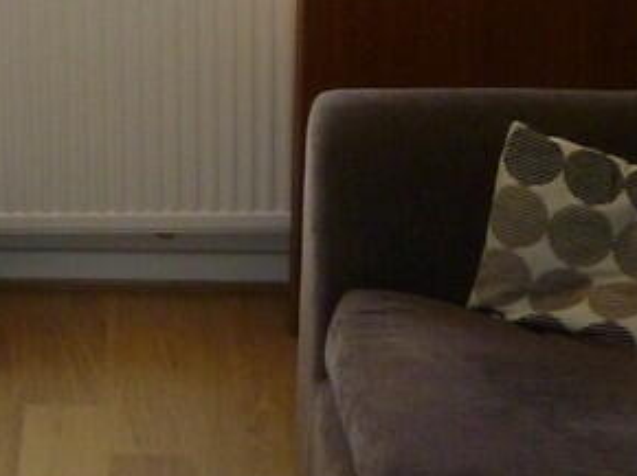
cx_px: -185
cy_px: 29
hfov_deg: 18.5
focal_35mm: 99
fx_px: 1820
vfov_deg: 14.7
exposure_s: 1/30
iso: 320
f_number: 2.8
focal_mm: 5
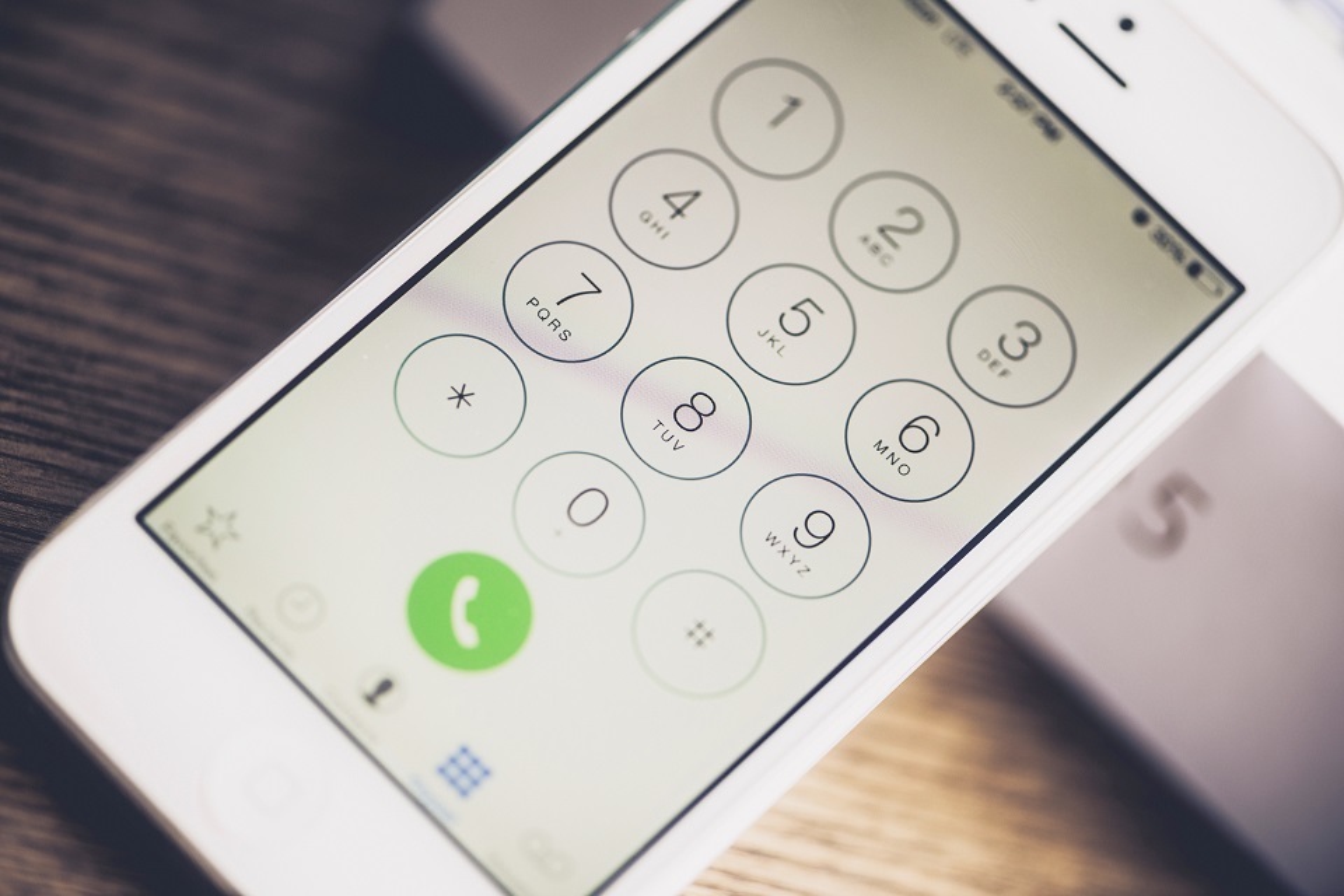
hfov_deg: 19.5
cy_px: 448
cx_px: 672
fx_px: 3920
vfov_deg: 13.0
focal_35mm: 105
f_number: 4
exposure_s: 1/100
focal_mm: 105
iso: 320
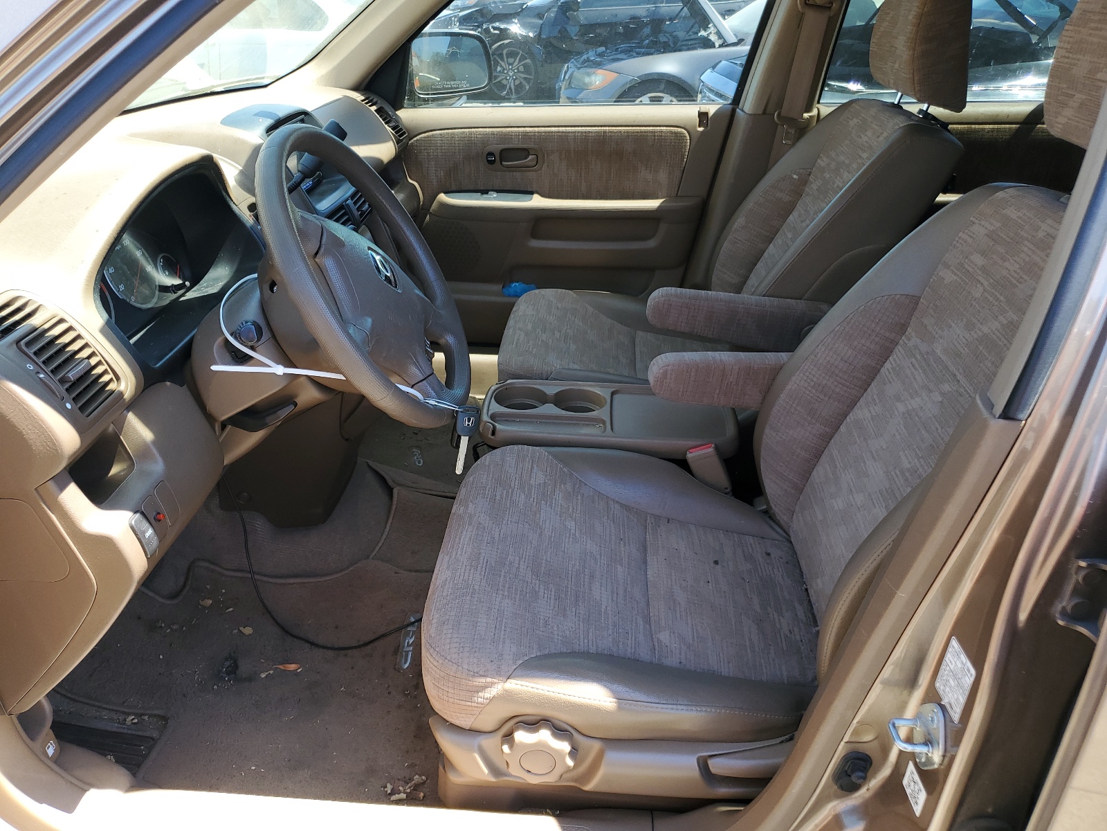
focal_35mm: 26
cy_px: 416
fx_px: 831
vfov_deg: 53.1
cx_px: 554
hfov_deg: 67.3
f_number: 1.5
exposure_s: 1/278
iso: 50
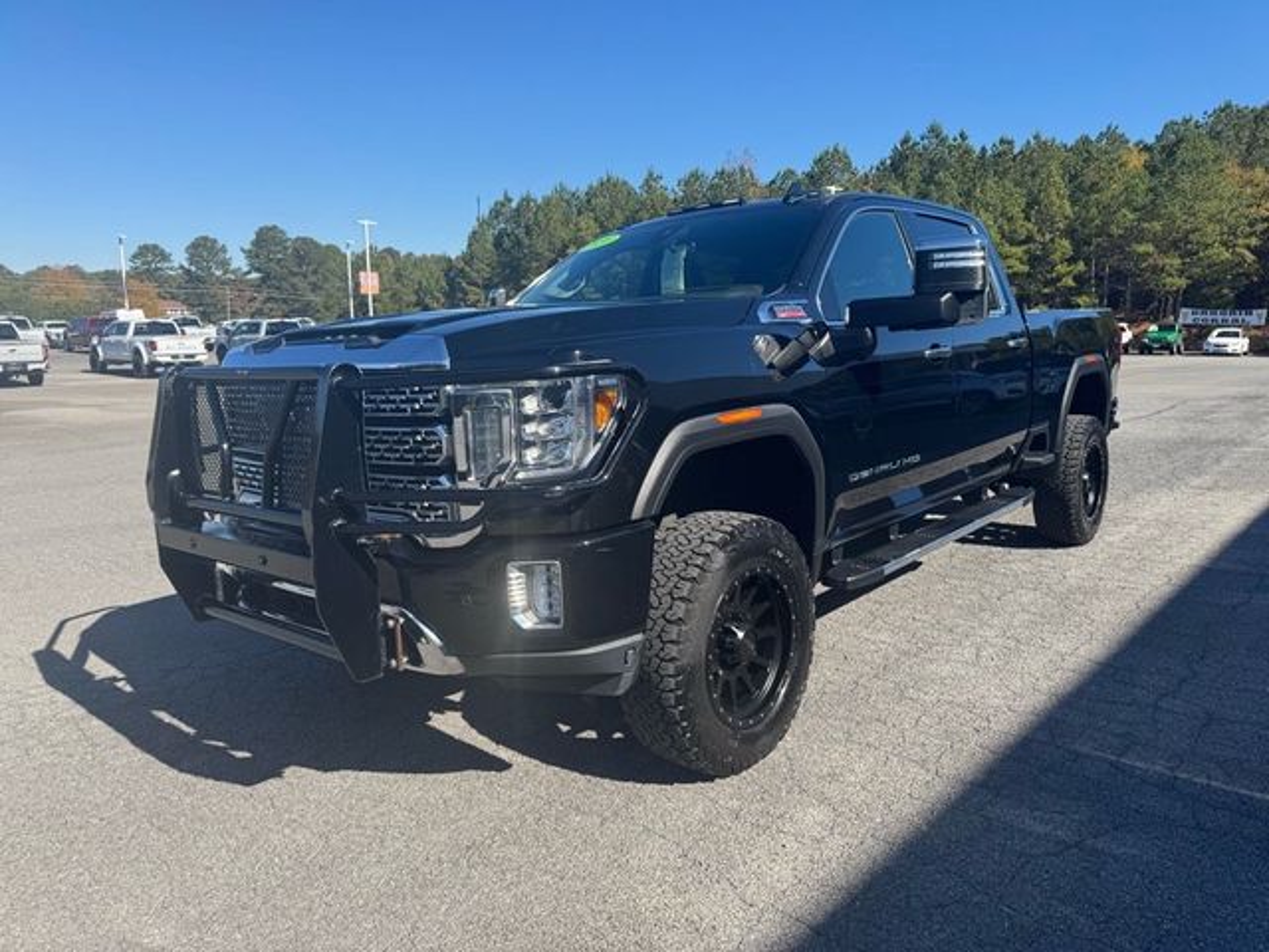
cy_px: 476
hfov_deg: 71.6
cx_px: 634
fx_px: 880
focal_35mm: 24
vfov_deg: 56.8
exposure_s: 1/2415
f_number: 1.78
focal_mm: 6.76
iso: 80
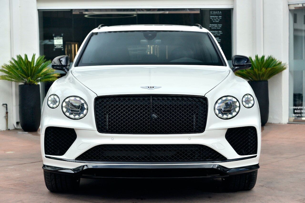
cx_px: 152
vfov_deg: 19.5
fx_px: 593
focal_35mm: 70
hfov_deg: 28.8
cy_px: 102
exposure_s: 1/1250
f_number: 5
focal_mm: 70
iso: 800
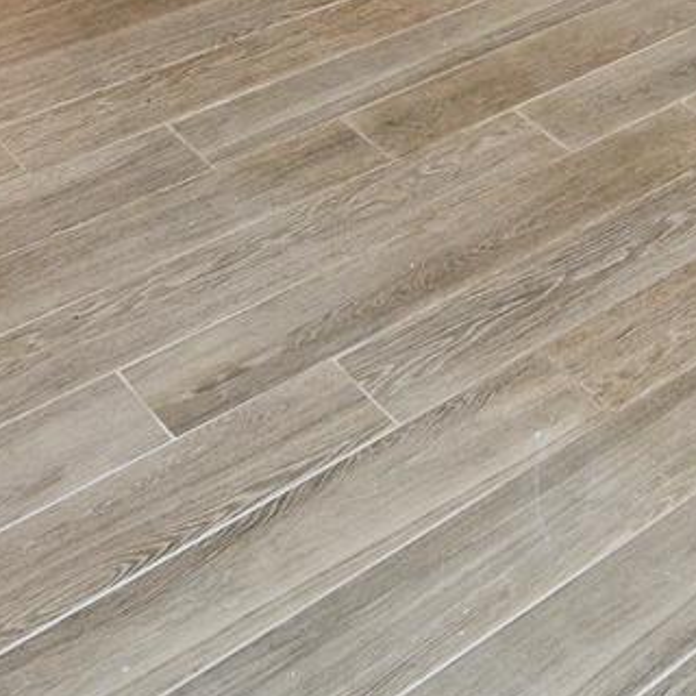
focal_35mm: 76
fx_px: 1729
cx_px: 722
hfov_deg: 21.8
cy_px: -405
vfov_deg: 19.3
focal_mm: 14
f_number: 4
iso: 450
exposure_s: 1/100
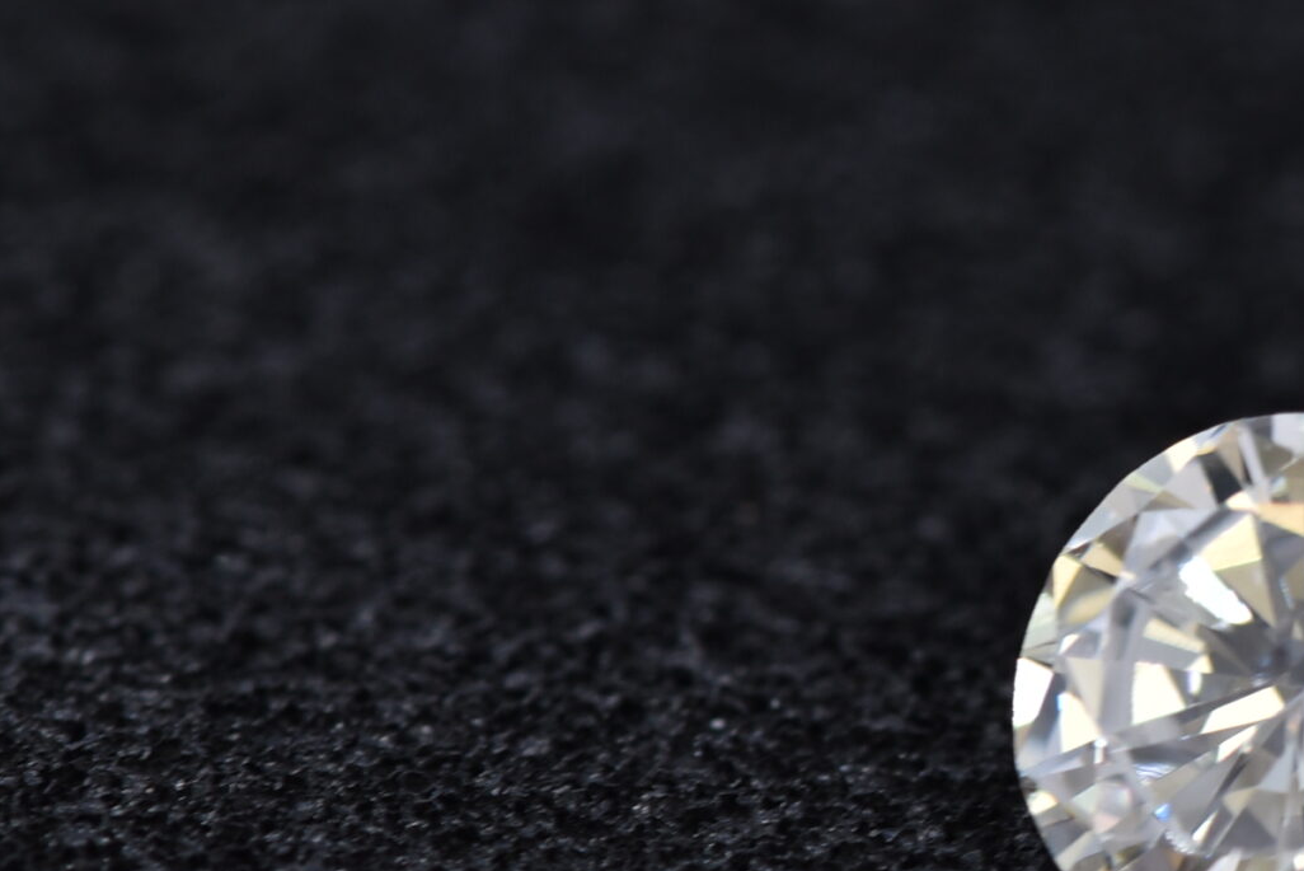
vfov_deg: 4.1
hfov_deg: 6.1
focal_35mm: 337
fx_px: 12211
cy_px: 669
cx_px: 1299
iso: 100
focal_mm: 90
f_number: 11
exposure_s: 1/8
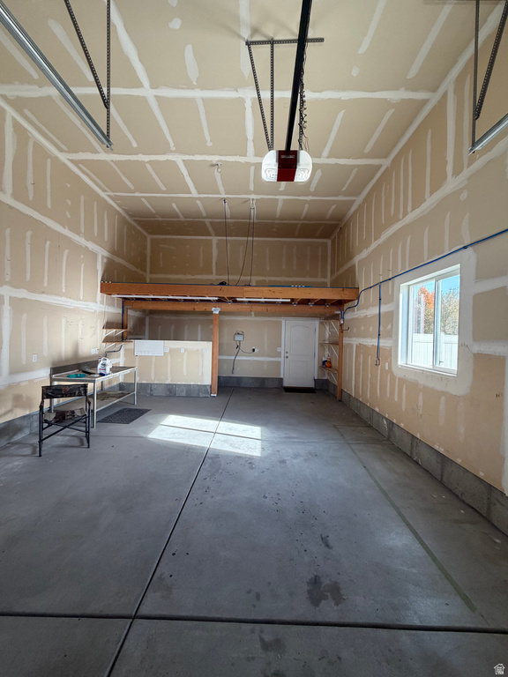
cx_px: 254
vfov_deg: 102.1
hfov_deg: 85.7
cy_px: 338
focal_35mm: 14
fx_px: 274
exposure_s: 1/120
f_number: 2.2
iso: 200
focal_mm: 2.22
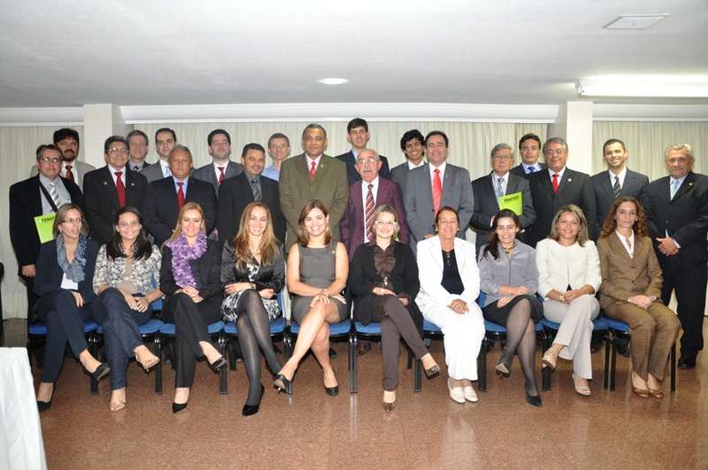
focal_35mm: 27
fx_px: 530
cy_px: 235
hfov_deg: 67.5
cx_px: 354
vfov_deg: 47.8
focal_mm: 18
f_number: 4
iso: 800
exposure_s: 1/60
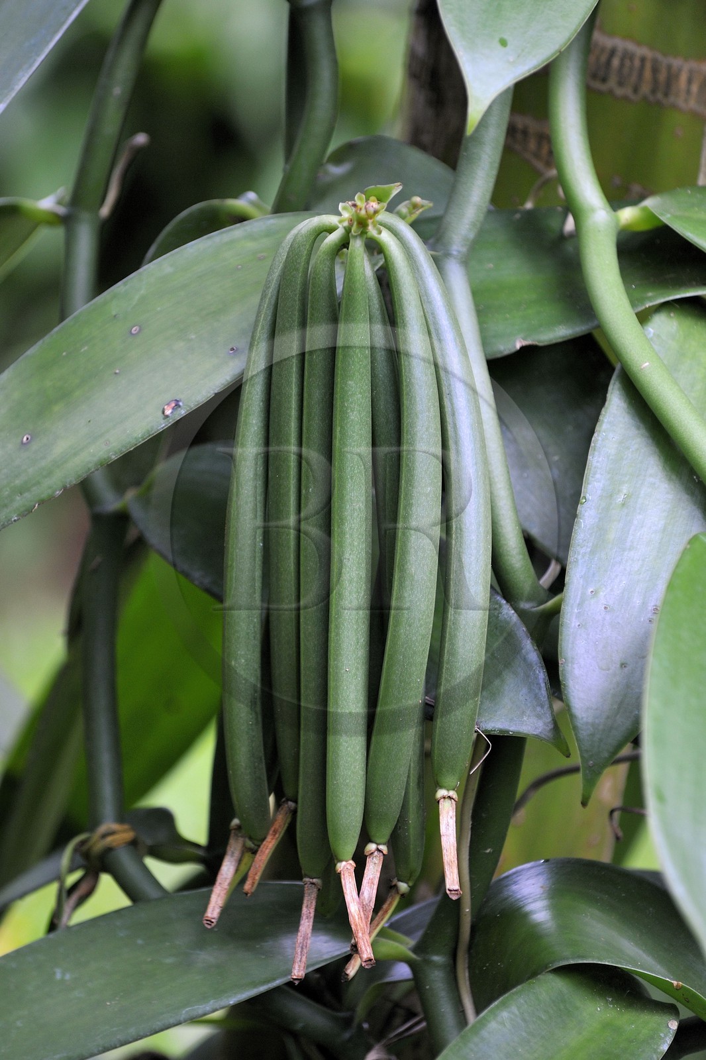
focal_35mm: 200
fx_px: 5885
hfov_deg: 6.9
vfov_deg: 10.3
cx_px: 353
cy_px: 530
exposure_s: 1/100
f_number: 5
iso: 800
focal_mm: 200
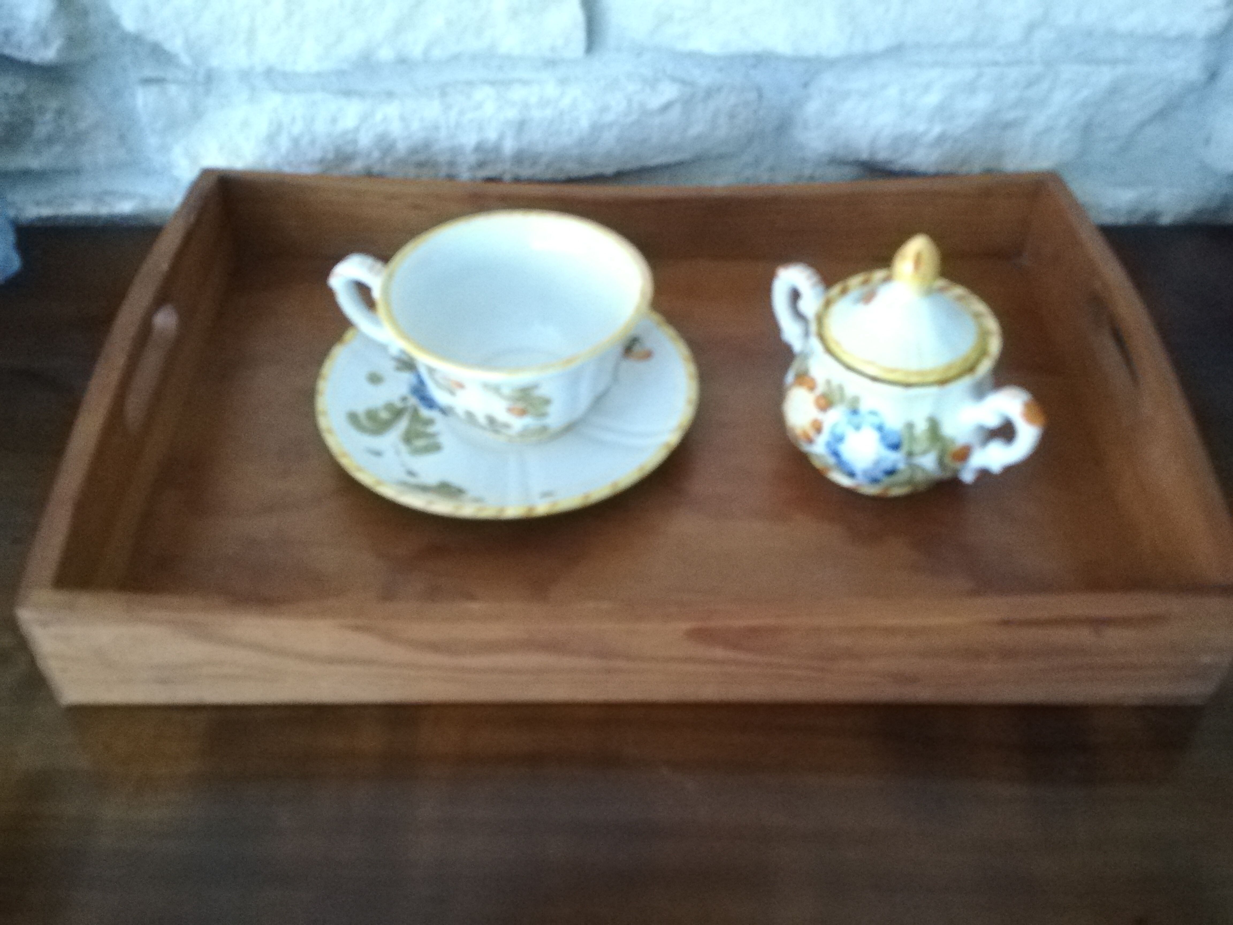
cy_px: 462
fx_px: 1282
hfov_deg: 51.4
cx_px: 616
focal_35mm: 36
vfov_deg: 39.7
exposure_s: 1/12.5
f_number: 2.2
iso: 2500
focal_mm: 3.81
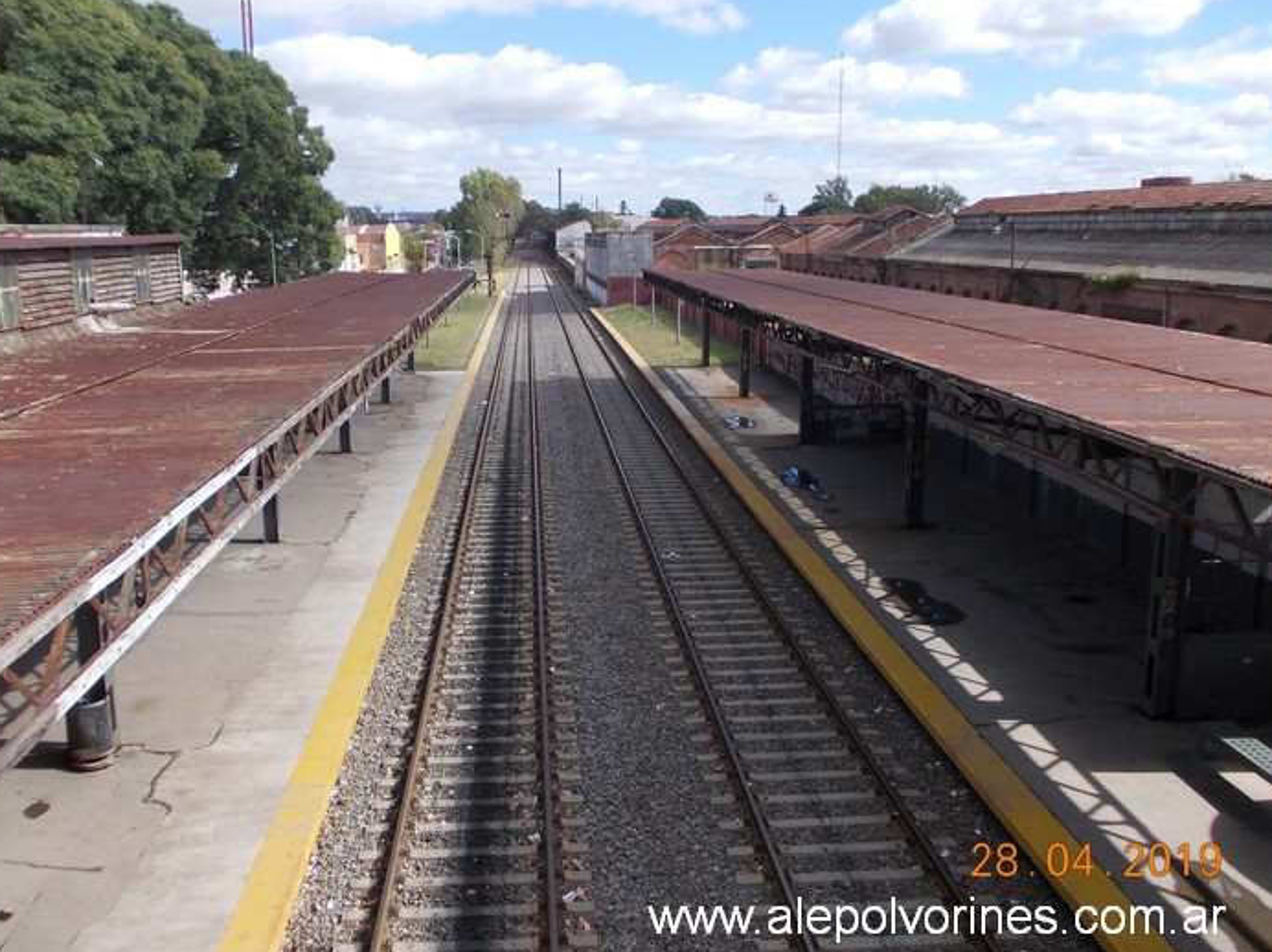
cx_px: 590
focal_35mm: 31
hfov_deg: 58.3
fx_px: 1138
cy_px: 458
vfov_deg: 45.4
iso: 80
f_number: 5.4
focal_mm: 4
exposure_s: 1/250
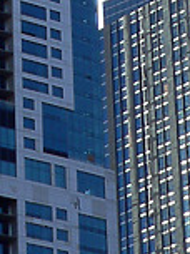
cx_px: -41
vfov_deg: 7.9
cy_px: 3
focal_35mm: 249
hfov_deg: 5.9
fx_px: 1822
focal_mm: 7
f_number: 4
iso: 80
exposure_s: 1/500
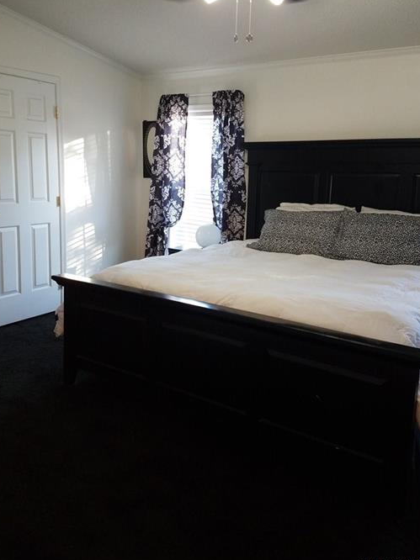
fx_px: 486
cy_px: 247
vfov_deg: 59.8
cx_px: 189
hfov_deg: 46.7
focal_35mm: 30
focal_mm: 4.2
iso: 125
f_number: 1.7
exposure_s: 1/60
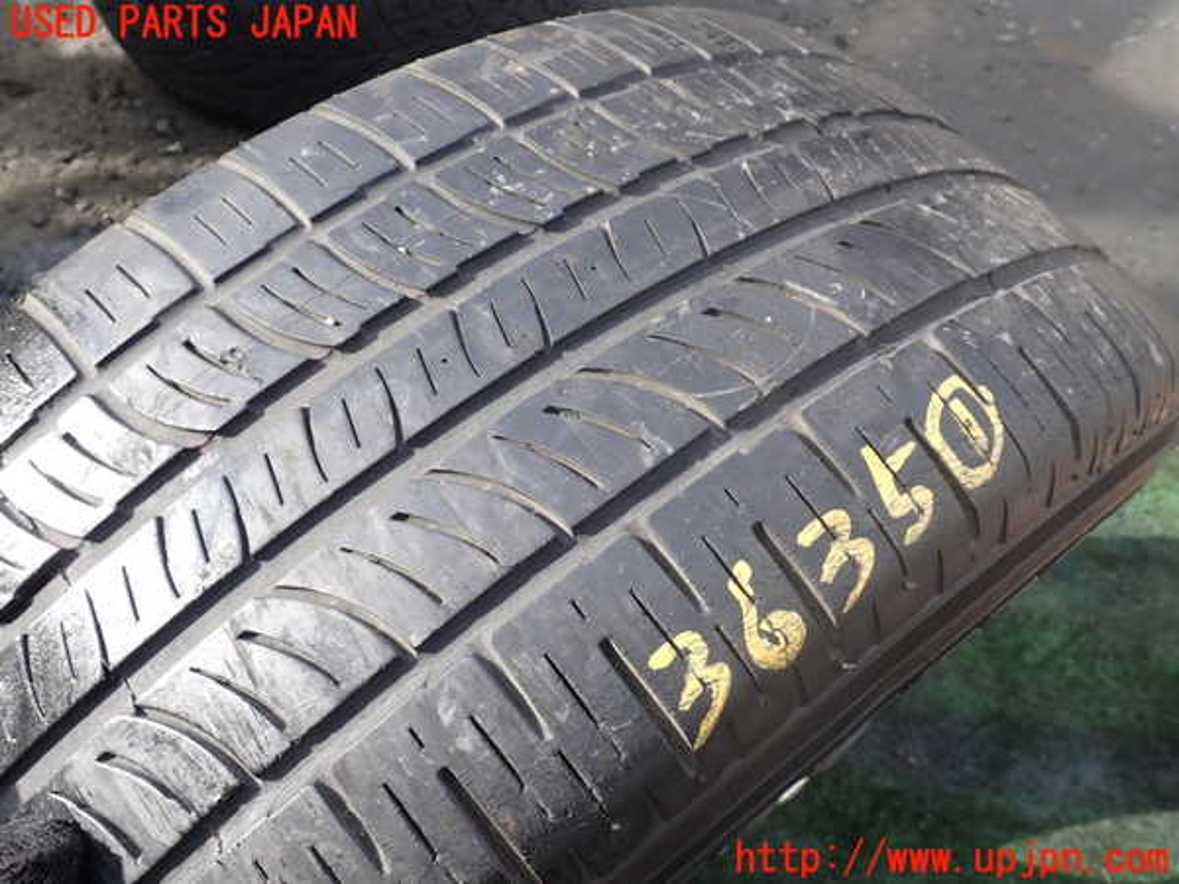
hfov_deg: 60.0
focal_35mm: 30
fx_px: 1022
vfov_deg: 46.8
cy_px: 442
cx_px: 590
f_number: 3.2
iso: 100
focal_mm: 5.4
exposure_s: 1/250
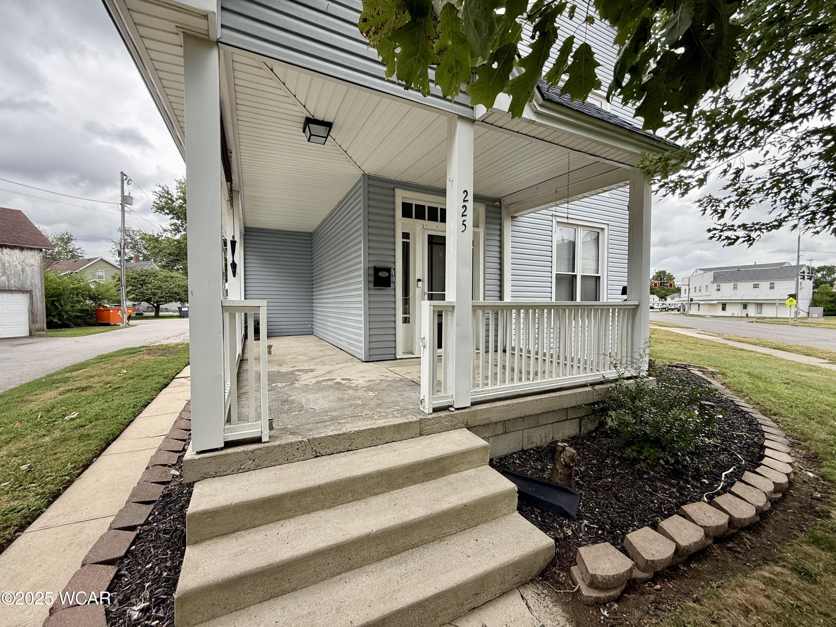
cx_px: 418
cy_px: 314
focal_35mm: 14
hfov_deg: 102.1
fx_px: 338
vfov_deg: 85.7
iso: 50
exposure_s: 1/270
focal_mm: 2.22
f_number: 2.2
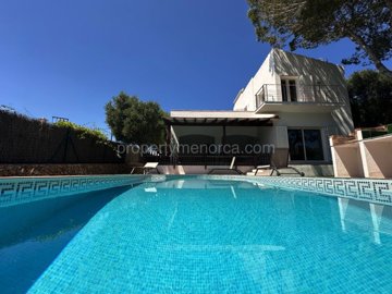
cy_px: 147
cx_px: 196
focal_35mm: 14
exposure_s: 1/1916
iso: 50
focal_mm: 2.22
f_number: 2.2
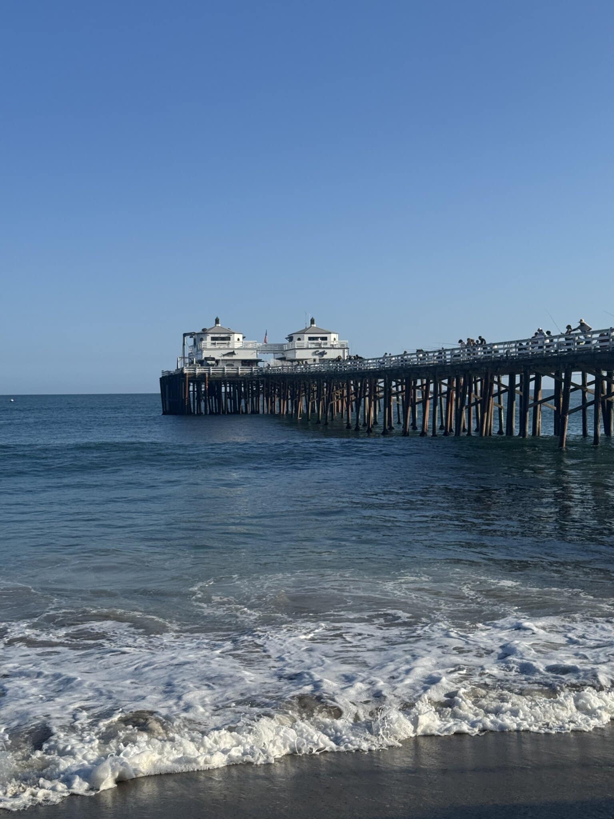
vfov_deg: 39.7
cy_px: 410
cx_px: 307
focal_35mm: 48
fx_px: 1135
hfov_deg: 30.3
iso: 64
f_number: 1.78
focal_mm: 6.76
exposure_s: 1/5848
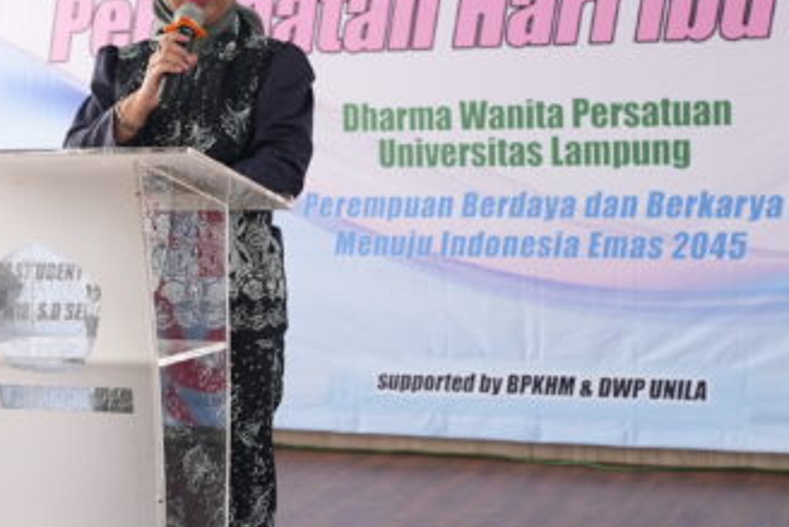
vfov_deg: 16.6
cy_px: 158
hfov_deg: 24.7
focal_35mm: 82
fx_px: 1798
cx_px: 274
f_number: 3.2
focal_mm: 35
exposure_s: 1/125
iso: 640
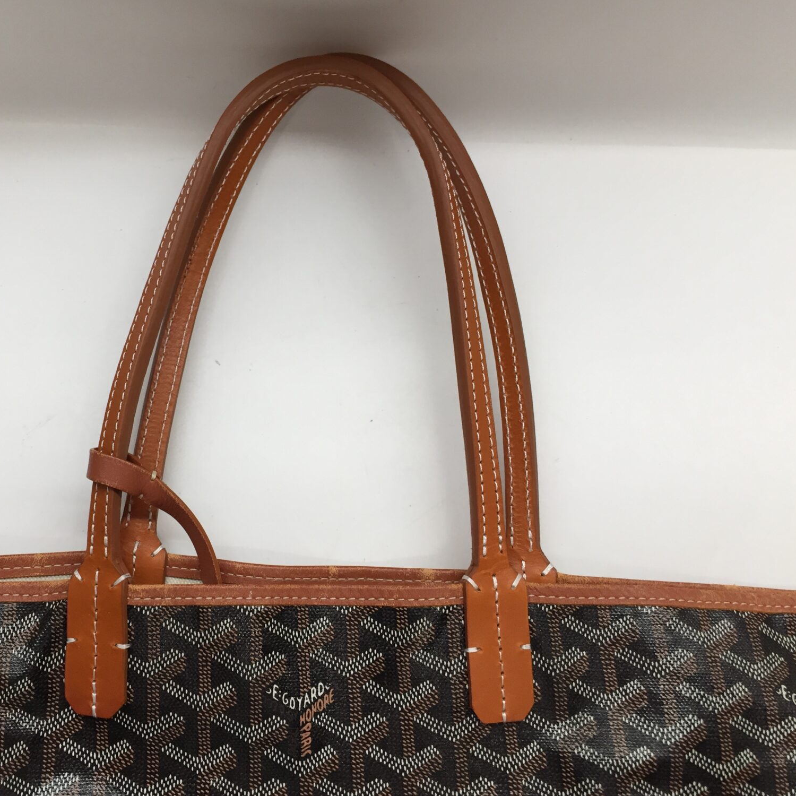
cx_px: 268
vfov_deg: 47.2
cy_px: 399
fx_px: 911
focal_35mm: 35
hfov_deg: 46.5
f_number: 2.2
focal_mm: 4.15
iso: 32
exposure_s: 1/30
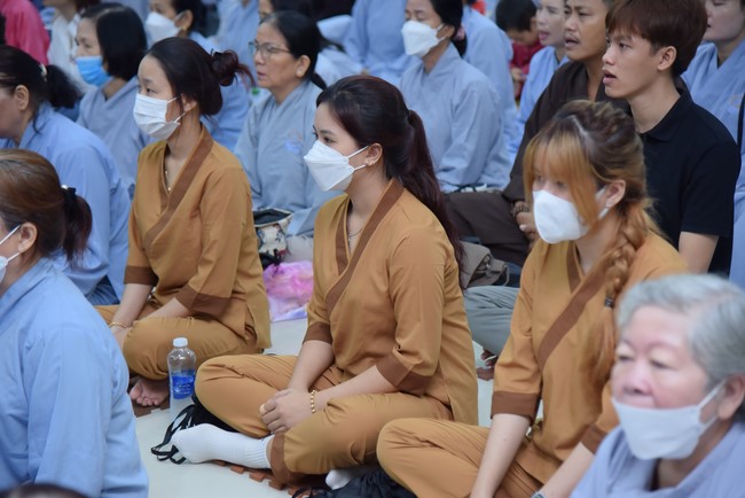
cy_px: 249
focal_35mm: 95
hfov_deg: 21.4
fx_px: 1967
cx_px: 372
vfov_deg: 14.4
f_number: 4.5
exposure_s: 1/125
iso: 1000
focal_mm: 95
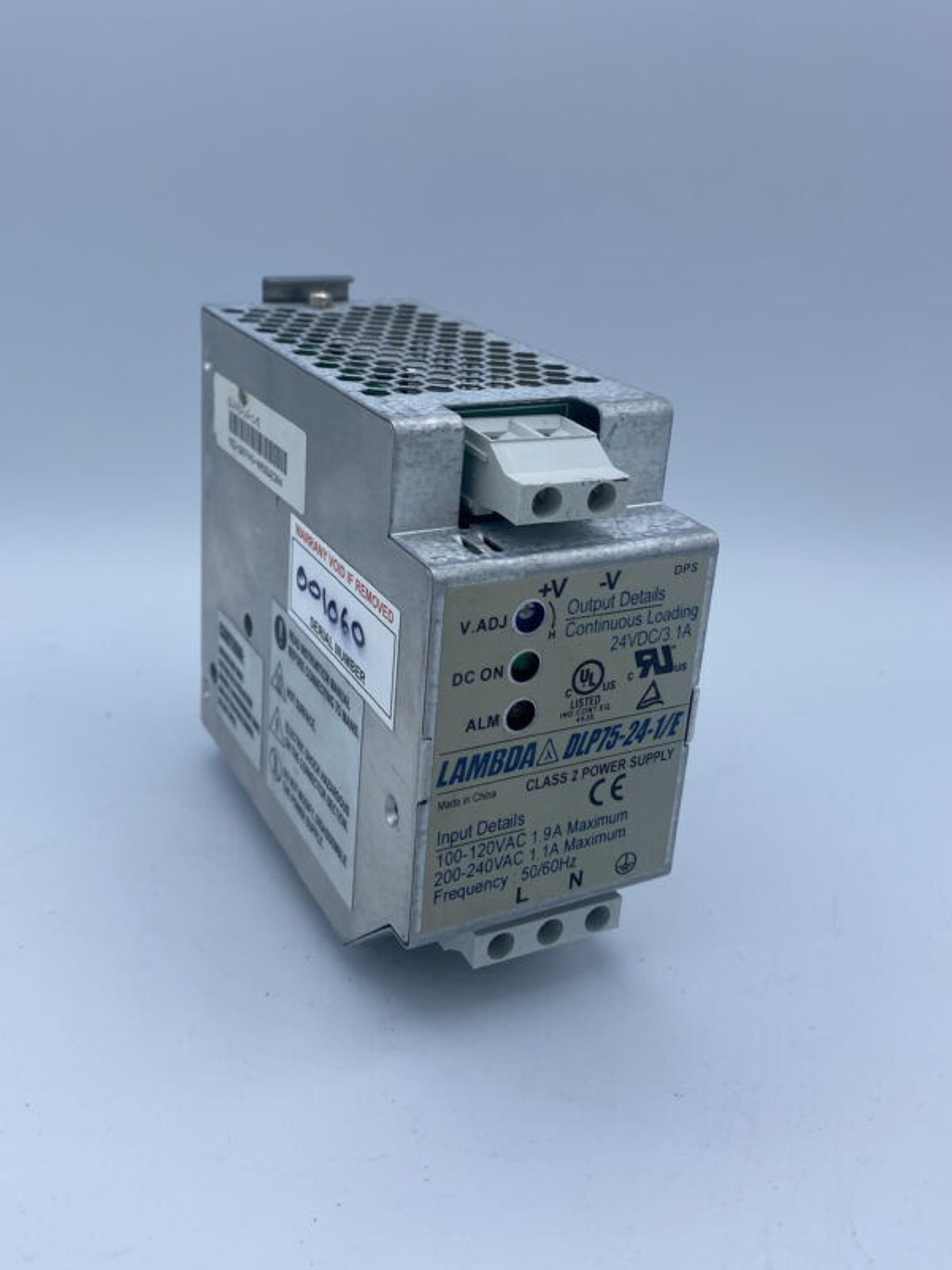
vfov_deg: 67.3
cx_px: 476
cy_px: 635
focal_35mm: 26
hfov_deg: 53.1
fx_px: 953
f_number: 1.8
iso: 32
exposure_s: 1/1395
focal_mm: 4.25
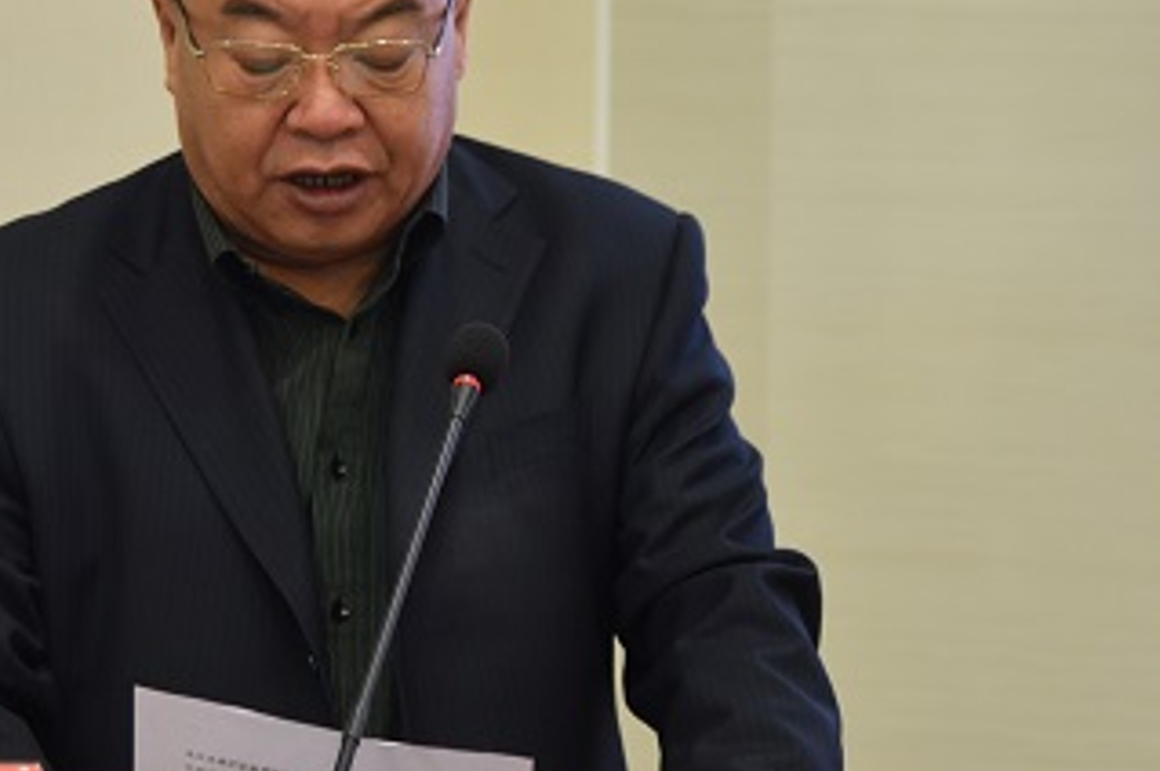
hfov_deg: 9.2
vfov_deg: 6.1
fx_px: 7210
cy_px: 242
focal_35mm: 224
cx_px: 411
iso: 640
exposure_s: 1/60
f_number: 4
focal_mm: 105
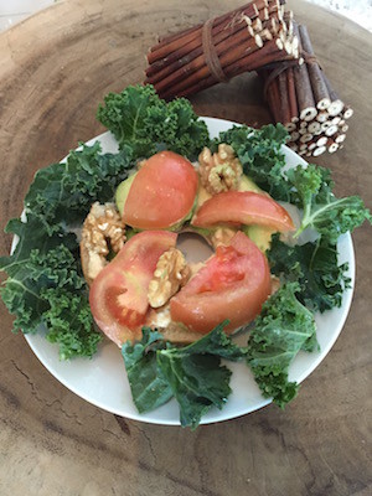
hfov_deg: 48.2
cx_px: 186
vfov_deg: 61.7
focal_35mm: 29
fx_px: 416
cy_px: 248
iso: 250
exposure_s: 1/17
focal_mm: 4.15
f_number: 2.2
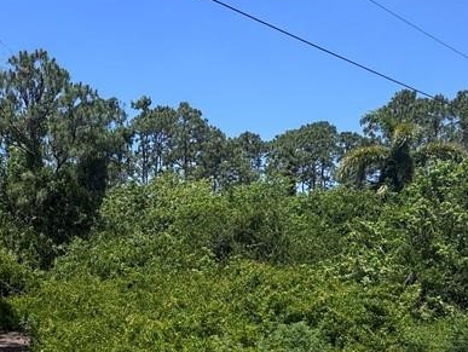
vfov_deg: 38.3
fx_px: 501
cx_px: 115
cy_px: 235
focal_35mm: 37
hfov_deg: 48.1
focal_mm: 2.22
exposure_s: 1/1477
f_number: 2.2
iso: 50
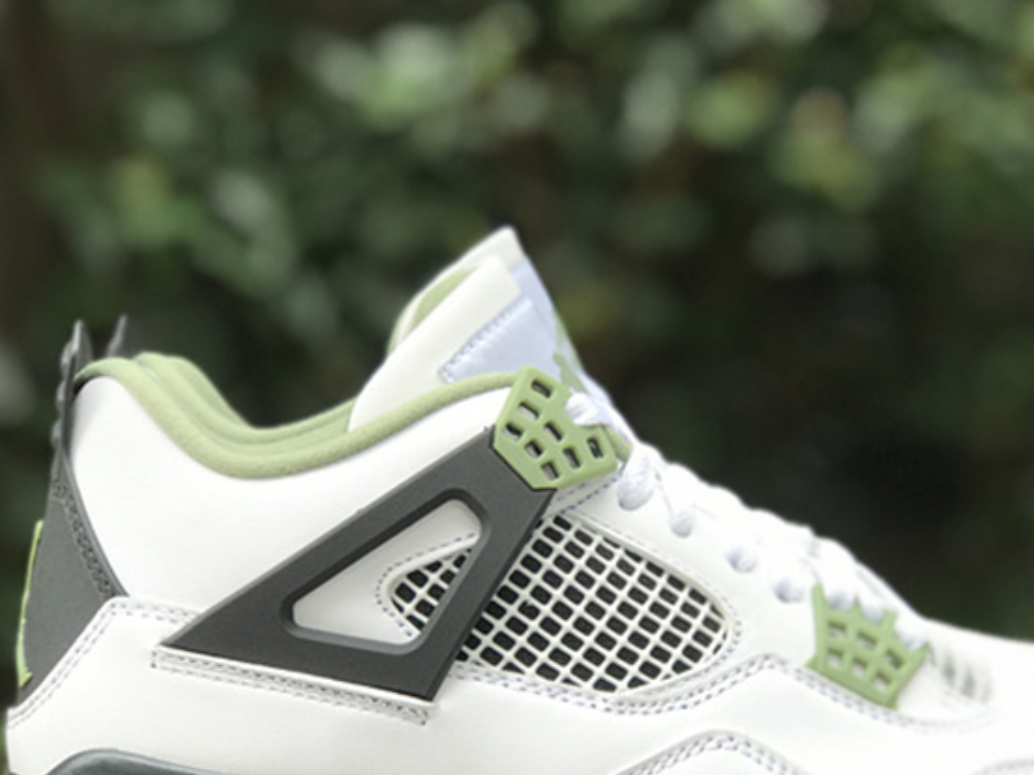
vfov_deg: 15.8
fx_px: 2778
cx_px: 648
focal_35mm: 93
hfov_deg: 21.0
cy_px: 566
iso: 25
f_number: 2.8
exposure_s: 1/100
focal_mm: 6.6
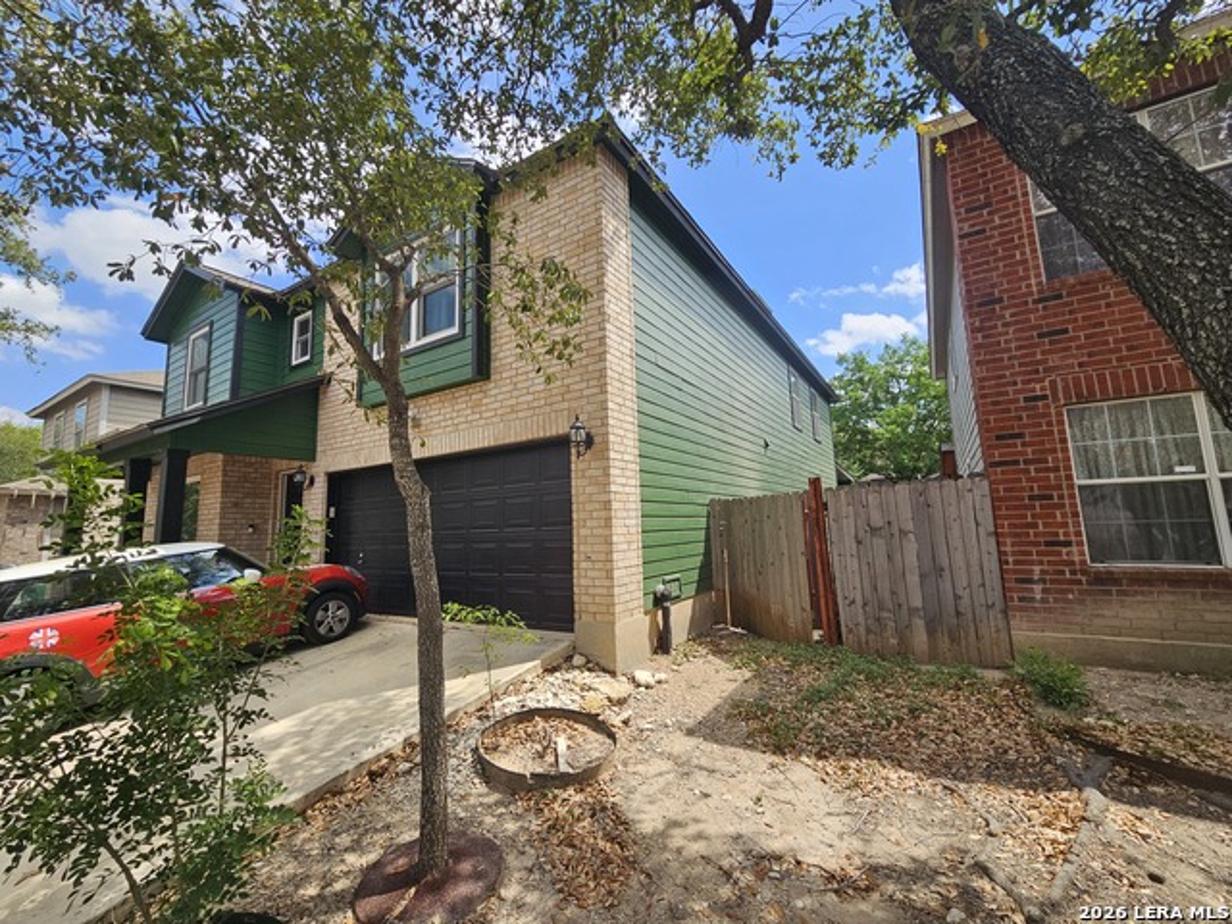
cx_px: 616
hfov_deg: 106.2
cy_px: 462
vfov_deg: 89.9
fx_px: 463
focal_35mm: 13
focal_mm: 2.2
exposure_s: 1/1114
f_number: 2.2
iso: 50
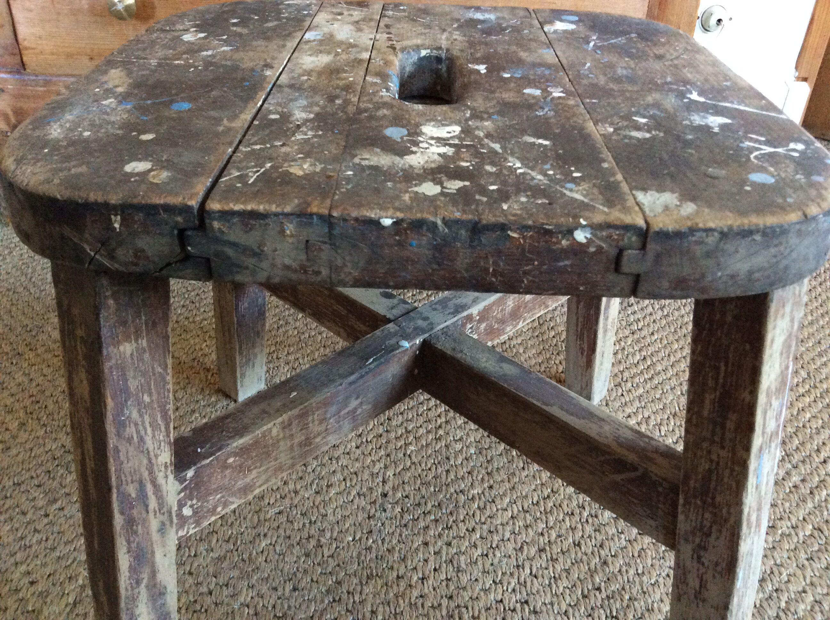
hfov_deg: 56.9
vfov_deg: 44.1
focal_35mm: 32
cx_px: 415
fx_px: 766
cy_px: 310
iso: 320
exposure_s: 1/17
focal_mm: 3.3
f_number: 2.4
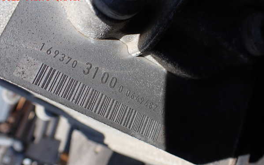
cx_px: 132
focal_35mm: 32
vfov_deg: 39.4
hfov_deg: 59.6
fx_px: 230
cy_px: 92
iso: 100
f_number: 3.2
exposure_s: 1/640
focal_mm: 5.4
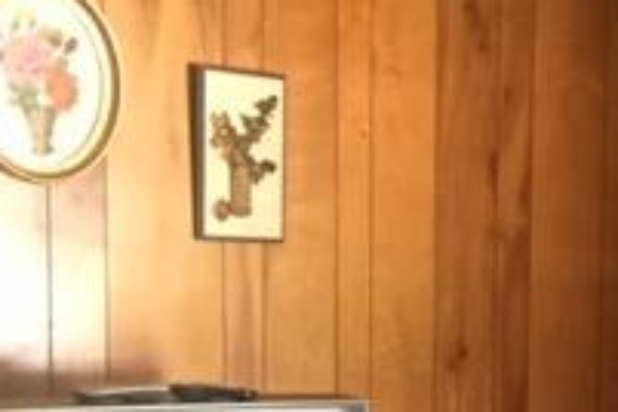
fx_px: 1648
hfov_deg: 19.1
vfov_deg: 13.9
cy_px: 489
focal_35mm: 96
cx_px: 873
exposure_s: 1/24
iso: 250
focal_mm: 4.15
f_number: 2.2
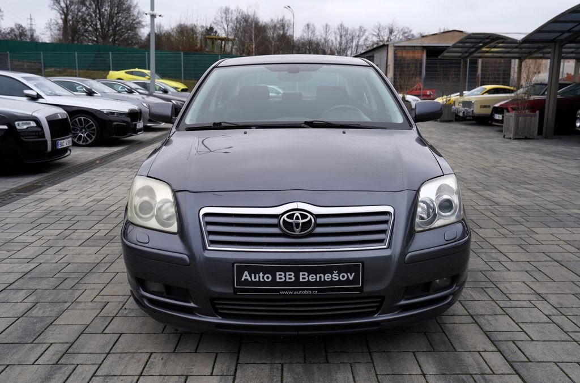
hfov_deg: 57.4
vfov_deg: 39.7
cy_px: 192
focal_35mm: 33
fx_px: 530
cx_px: 290
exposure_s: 1/80
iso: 100
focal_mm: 33
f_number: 4
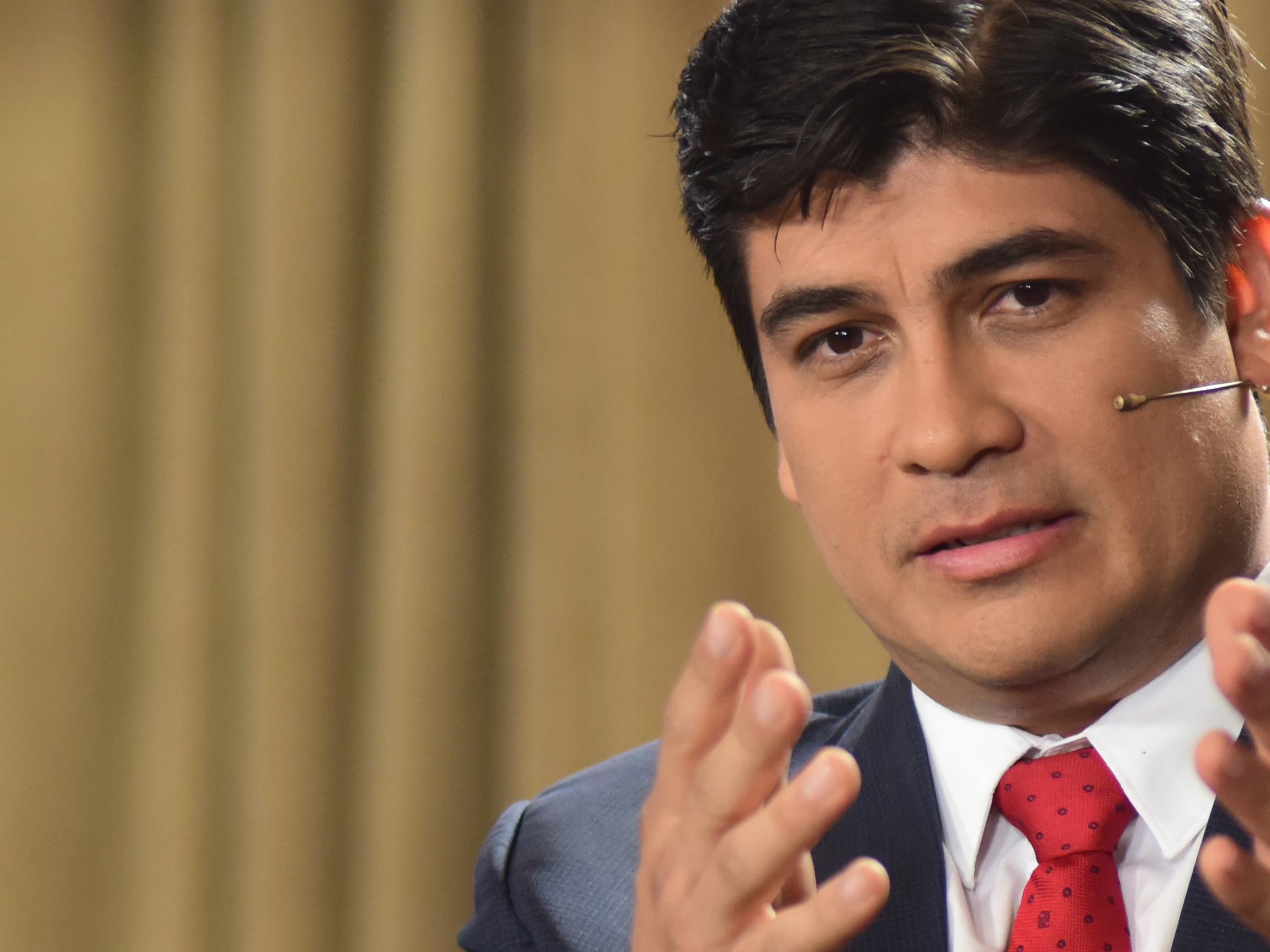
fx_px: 16364
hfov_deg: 4.4
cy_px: 648
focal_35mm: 446
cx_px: 331
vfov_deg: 3.3
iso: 1250
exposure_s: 1/200
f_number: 4.5
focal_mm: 145
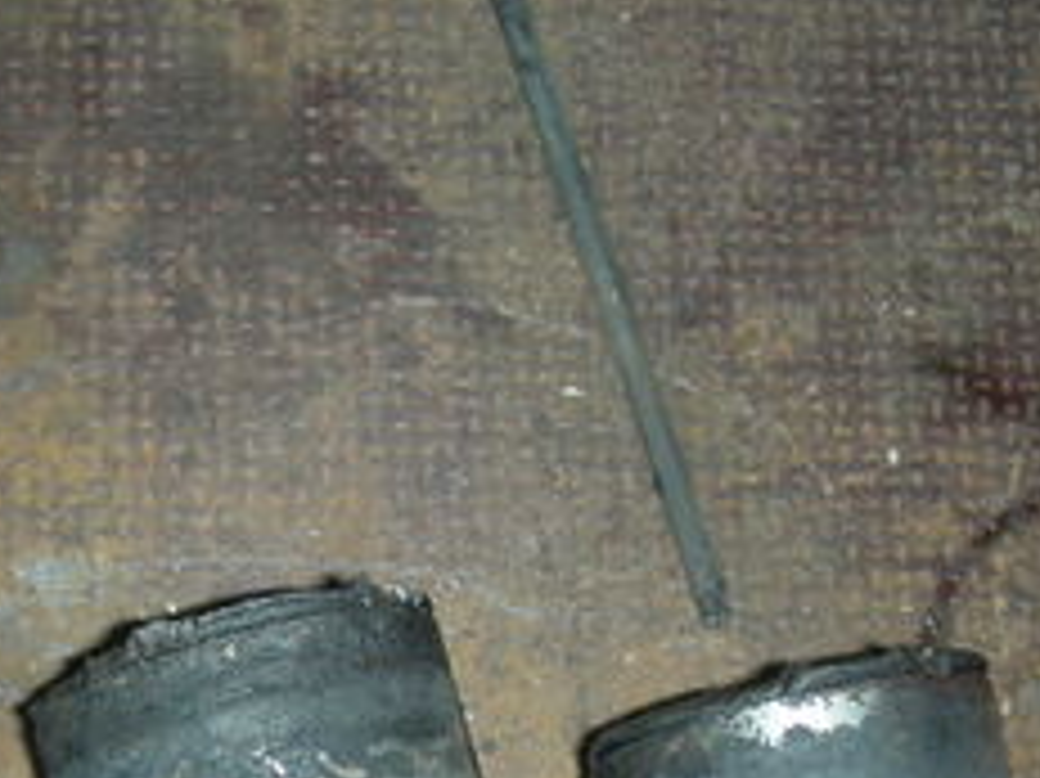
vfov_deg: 14.8
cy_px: 895
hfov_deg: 19.8
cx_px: 72
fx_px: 2913
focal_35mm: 97
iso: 50
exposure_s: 1/60
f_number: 2.8
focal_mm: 5.8
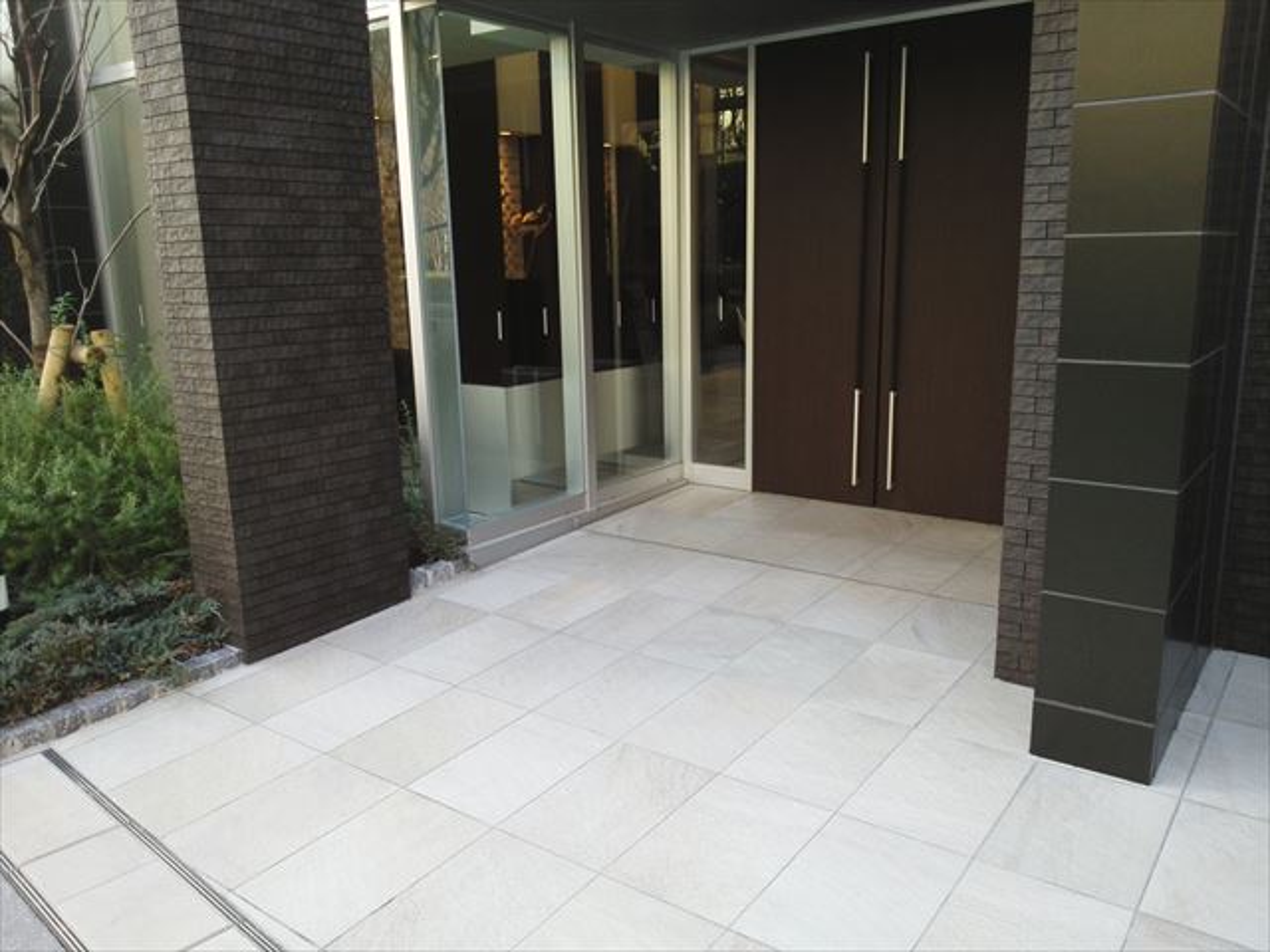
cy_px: 476
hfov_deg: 65.3
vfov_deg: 51.4
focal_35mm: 27
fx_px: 991
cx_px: 635
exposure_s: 1/100
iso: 71
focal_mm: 2.87
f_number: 2.4
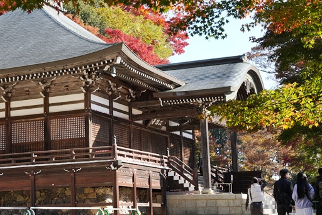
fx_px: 705
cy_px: 112
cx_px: 100
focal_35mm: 79
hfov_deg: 25.5
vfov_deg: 17.3
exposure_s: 1/640
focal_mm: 39.4
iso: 1000
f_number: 8
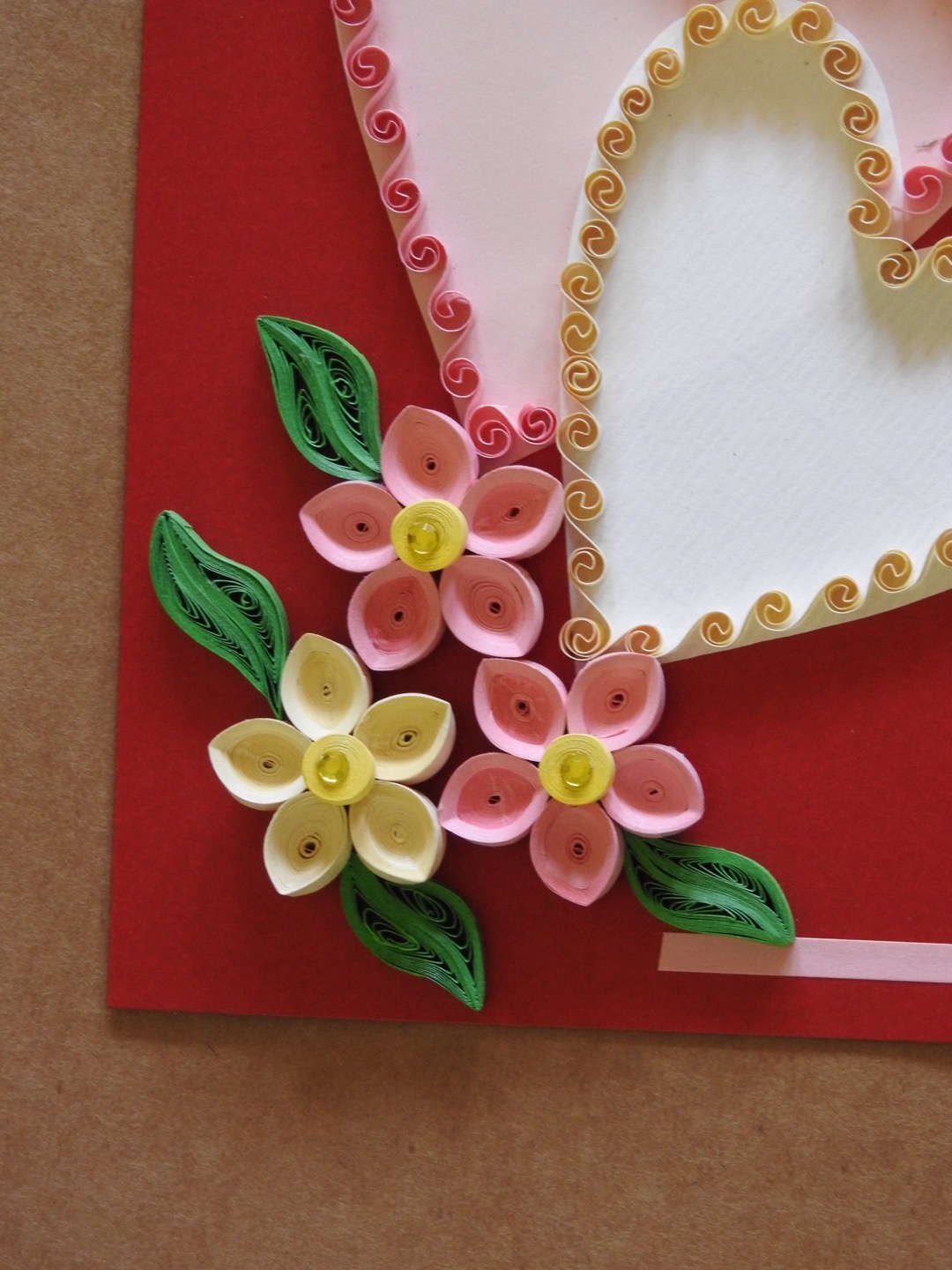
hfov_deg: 8.7
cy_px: 635
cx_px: 476
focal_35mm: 170
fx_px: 6234
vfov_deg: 11.6
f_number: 5.2
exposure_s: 1/15
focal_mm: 30.5
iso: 400
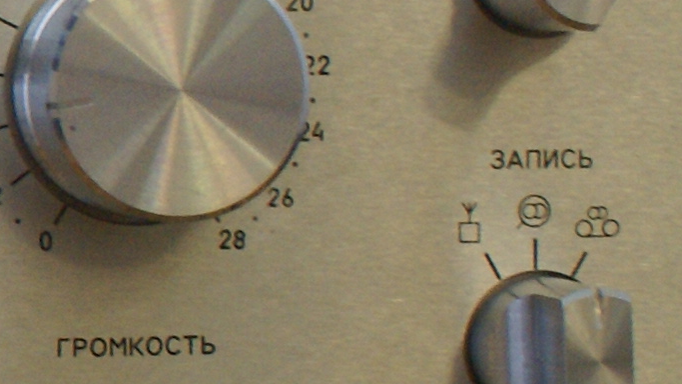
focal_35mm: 214
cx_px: -890
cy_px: 176
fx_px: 3870
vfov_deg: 5.7
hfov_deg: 9.2
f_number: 4.5
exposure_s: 1/10
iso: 400
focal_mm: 24
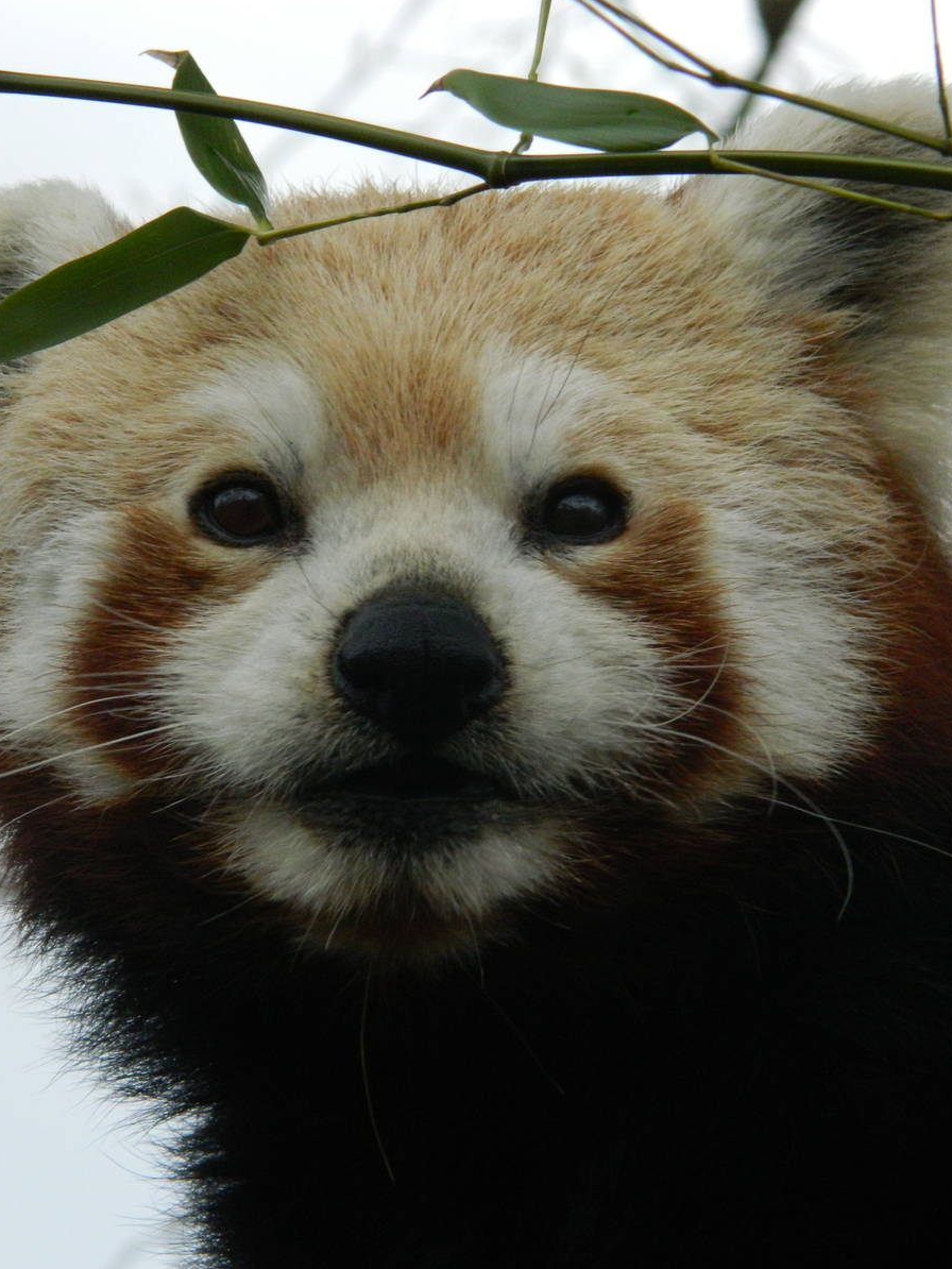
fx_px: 7368
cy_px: 632
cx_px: 430
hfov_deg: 7.4
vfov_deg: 9.8
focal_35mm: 201
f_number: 4.9
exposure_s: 1/500
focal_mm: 27
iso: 280
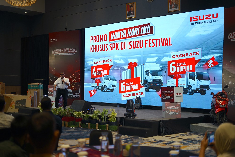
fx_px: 326
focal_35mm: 50
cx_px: 118
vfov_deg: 27.0
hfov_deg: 39.6
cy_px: 78
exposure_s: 1/125
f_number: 1.8
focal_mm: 50
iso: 125
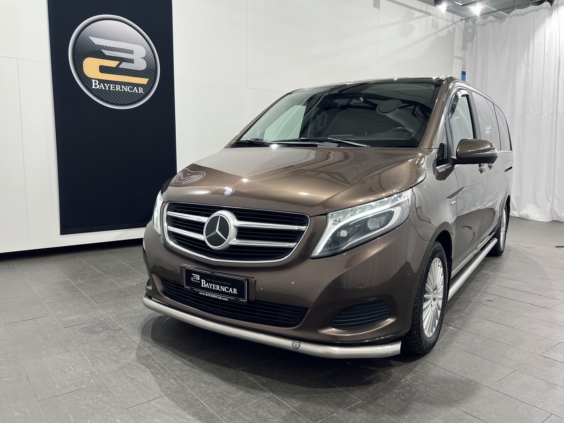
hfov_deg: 65.3
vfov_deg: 51.3
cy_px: 210
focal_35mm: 27
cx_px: 286
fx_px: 440
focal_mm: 5.7
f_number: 1.5
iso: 80
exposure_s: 1/100
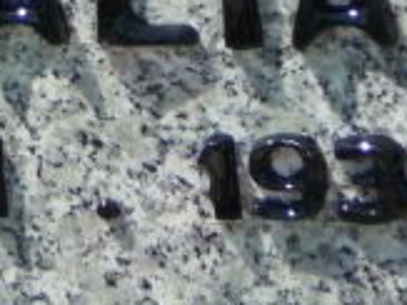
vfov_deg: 2.9
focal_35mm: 504
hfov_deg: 3.9
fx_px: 5921
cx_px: -37
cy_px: -5
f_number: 3.9
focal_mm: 19
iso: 80
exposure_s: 1/800
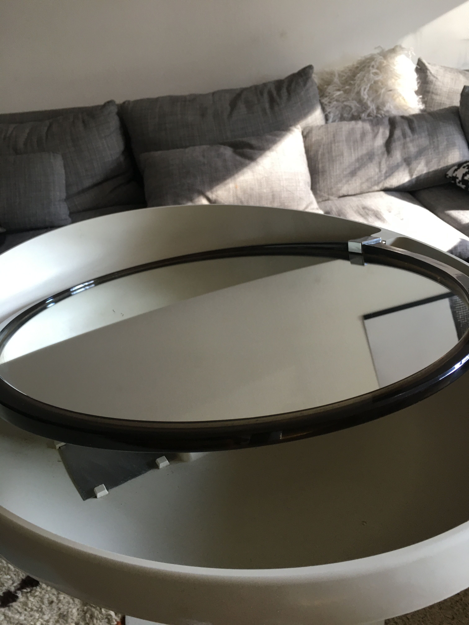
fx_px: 524
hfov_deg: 48.2
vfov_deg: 61.7
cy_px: 312
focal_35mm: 29
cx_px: 234
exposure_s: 1/17
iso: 40
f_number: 2.2
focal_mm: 4.15
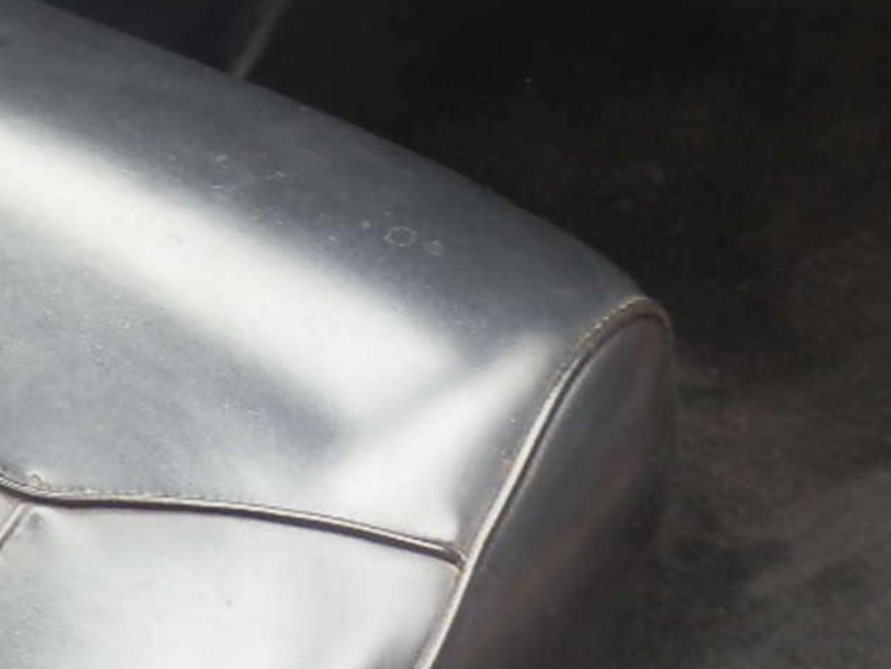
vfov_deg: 17.3
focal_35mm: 80
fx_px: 2060
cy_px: -211
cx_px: -265
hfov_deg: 22.0
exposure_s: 1/60
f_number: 3
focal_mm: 4.5
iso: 80
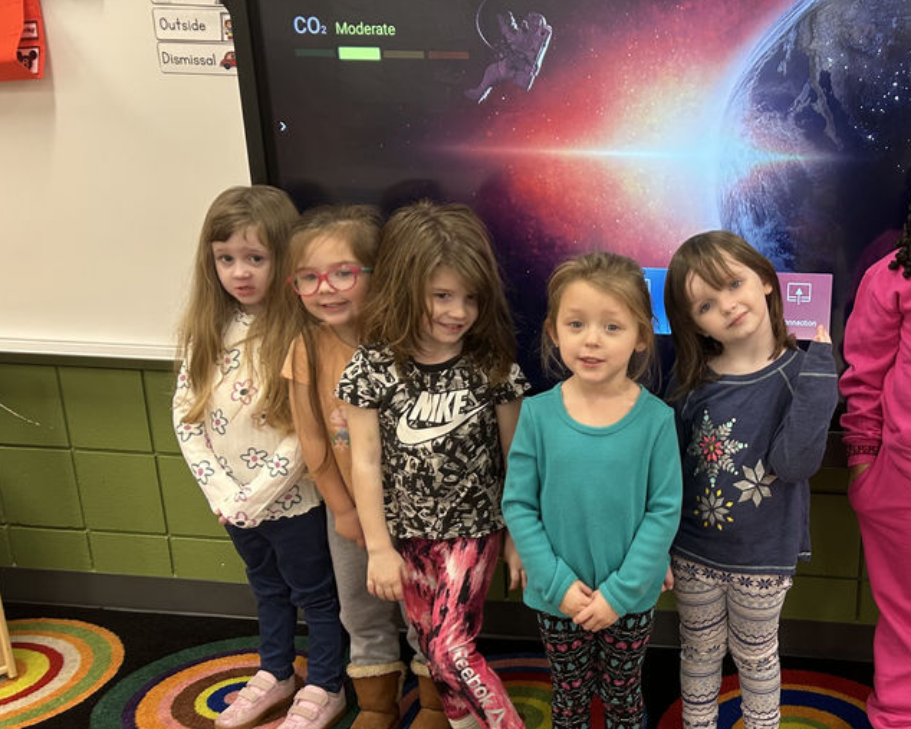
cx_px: 708
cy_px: 427
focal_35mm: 41
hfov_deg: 43.0
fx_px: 1105
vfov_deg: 36.4
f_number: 1.5
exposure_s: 1/60
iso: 125
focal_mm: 5.7
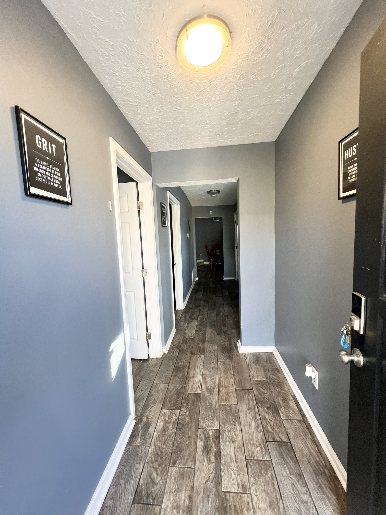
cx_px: 193
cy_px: 258
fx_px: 193
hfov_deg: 89.9
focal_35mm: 13
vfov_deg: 106.2
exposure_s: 1/120
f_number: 1.8
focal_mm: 1.57
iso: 200
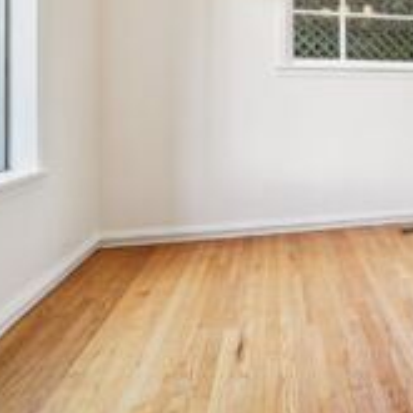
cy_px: 111
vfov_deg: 48.1
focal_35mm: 33
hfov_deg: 42.2
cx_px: 423
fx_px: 445
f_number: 8
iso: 1600
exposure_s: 1/25
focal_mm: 16
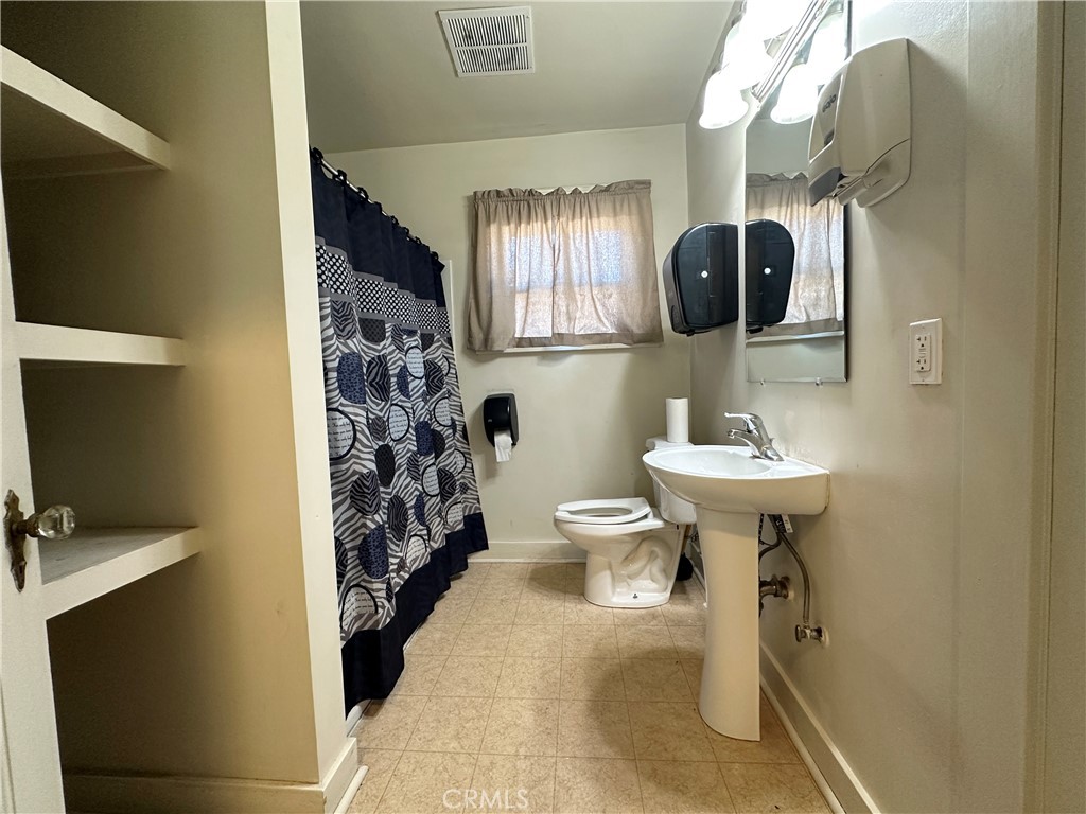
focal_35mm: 14
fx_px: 439
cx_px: 543
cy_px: 407
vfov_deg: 85.7
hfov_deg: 102.1
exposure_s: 1/60
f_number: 2.2
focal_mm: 2.22
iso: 250
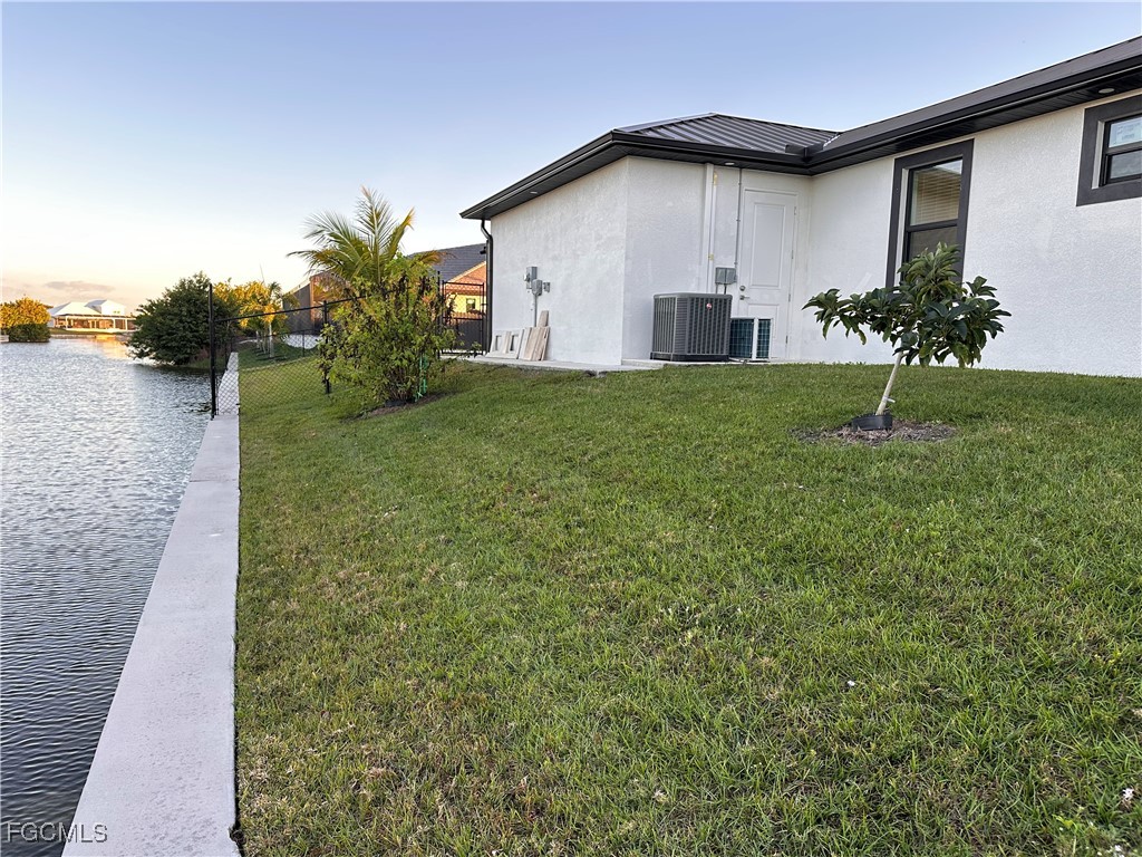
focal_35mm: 24
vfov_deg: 56.8
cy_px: 428
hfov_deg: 71.6
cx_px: 571
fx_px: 792
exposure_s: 1/168
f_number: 1.78
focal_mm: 6.86
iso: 125
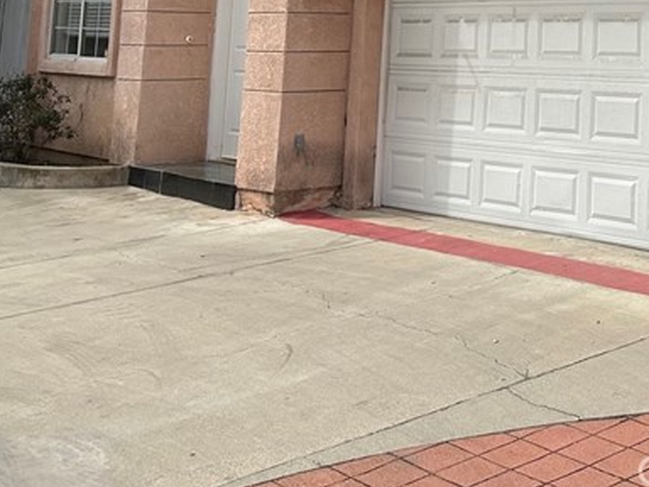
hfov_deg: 27.2
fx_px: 1200
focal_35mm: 64
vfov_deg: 20.8
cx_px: 749
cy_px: -154
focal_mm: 6.86
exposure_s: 1/4762
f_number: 1.78
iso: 80
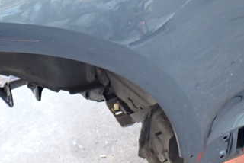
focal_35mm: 74
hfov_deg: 27.3
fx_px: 502
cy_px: 37
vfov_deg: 18.3
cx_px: 136
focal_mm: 6.83
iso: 500
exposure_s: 1/40
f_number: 2.7
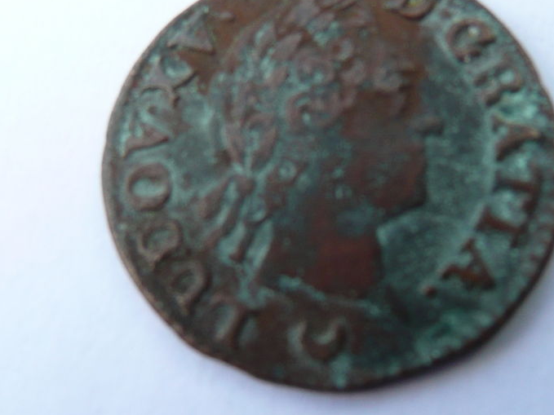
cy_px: 170
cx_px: 315
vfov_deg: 26.1
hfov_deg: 34.3
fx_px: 896
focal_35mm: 56
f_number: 3.5
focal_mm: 5.2
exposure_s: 1/80
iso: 100
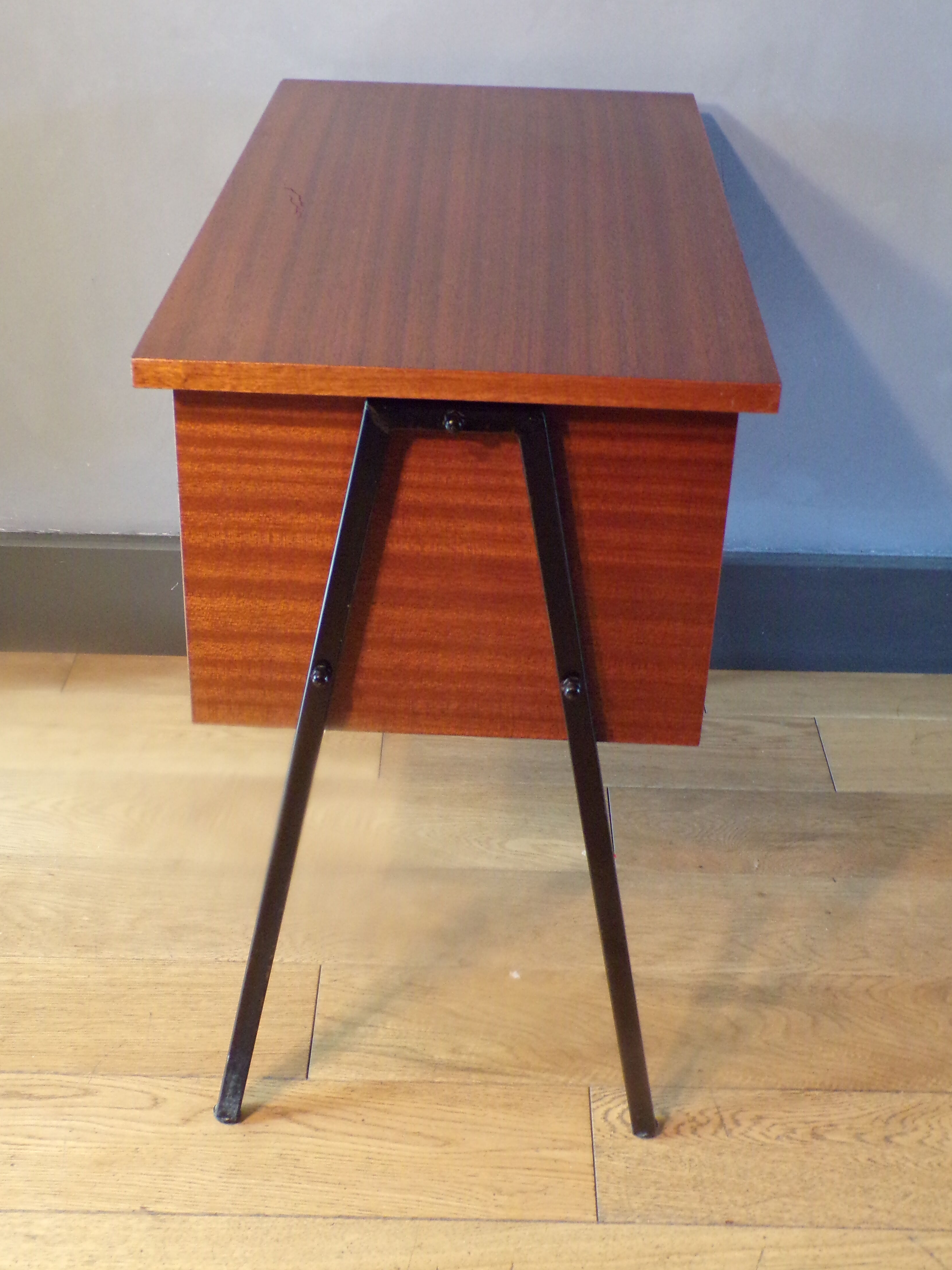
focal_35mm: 44
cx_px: 460
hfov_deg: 32.9
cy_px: 622
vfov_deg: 42.9
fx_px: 1614
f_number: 3.4
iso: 530
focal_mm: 7.6
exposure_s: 1/17
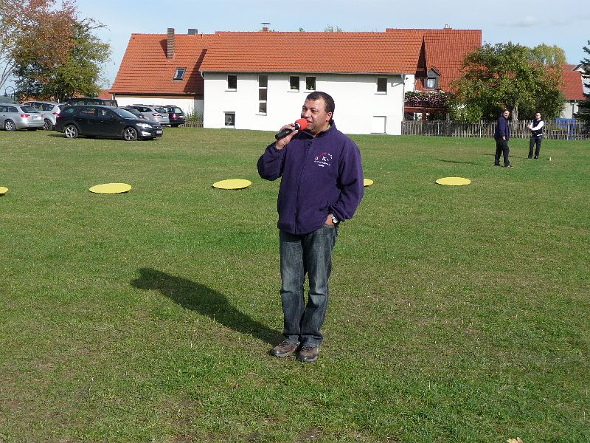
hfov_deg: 38.2
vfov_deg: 29.1
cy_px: 222
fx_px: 852
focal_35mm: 50
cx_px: 295
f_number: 4.2
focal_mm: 8.5
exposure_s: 1/640
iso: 100
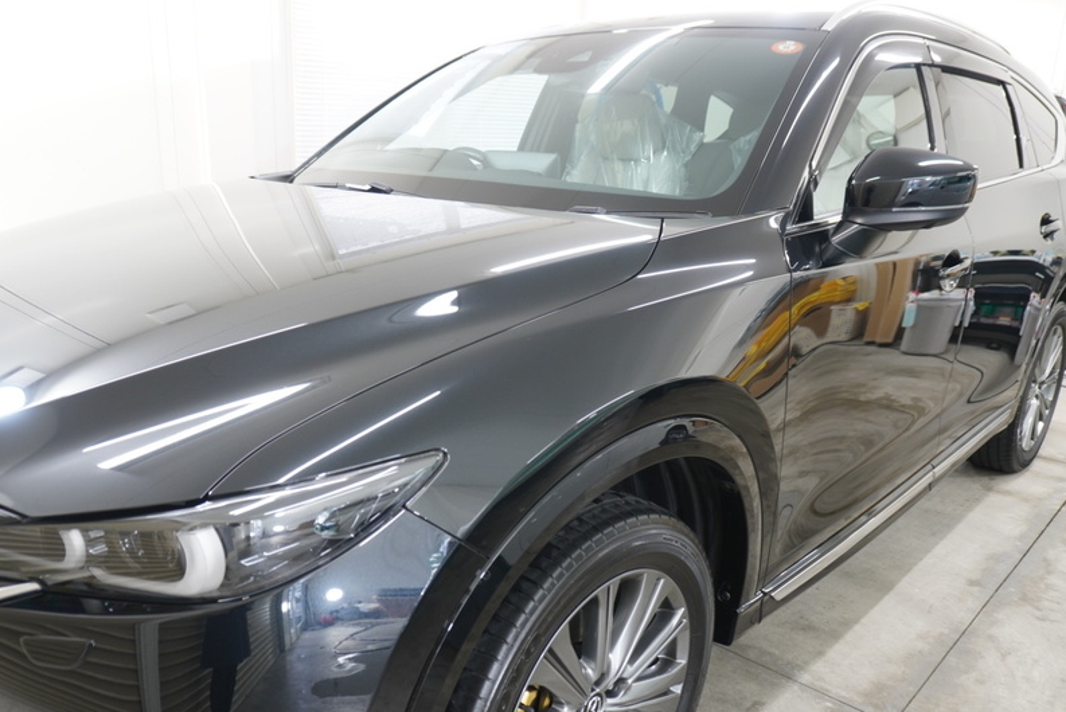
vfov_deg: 44.9
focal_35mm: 29
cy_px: 411
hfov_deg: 63.5
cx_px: 488
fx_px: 859
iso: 320
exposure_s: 1/30
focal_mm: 16
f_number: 3.5
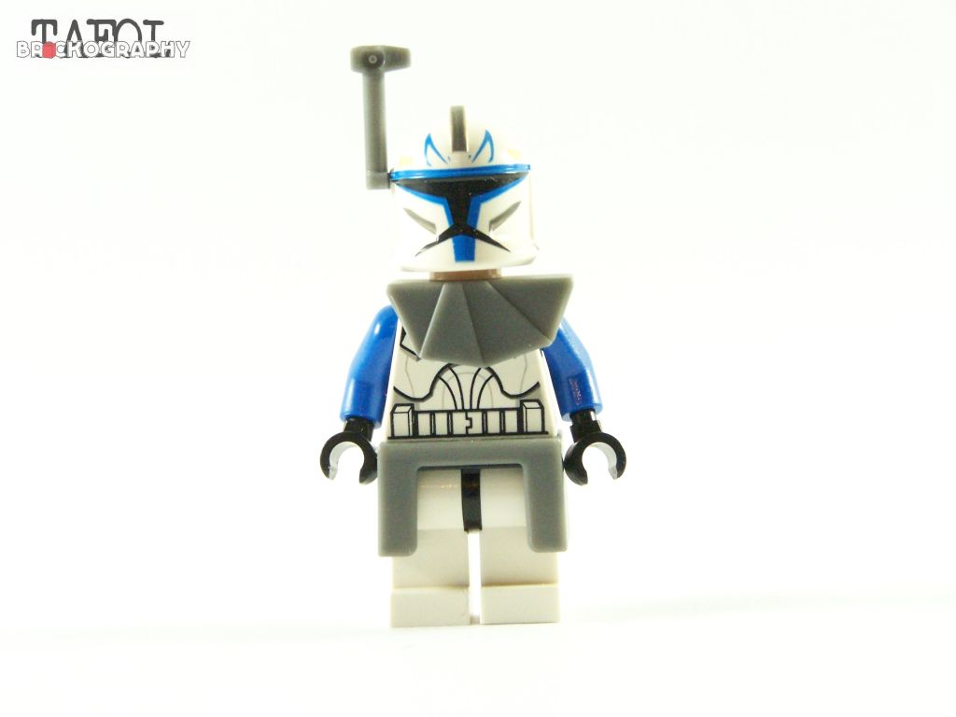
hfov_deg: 18.7
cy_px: 358
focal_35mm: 105
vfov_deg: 14.1
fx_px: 2900
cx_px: 478
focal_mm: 17.5
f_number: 4
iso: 400
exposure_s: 1/60
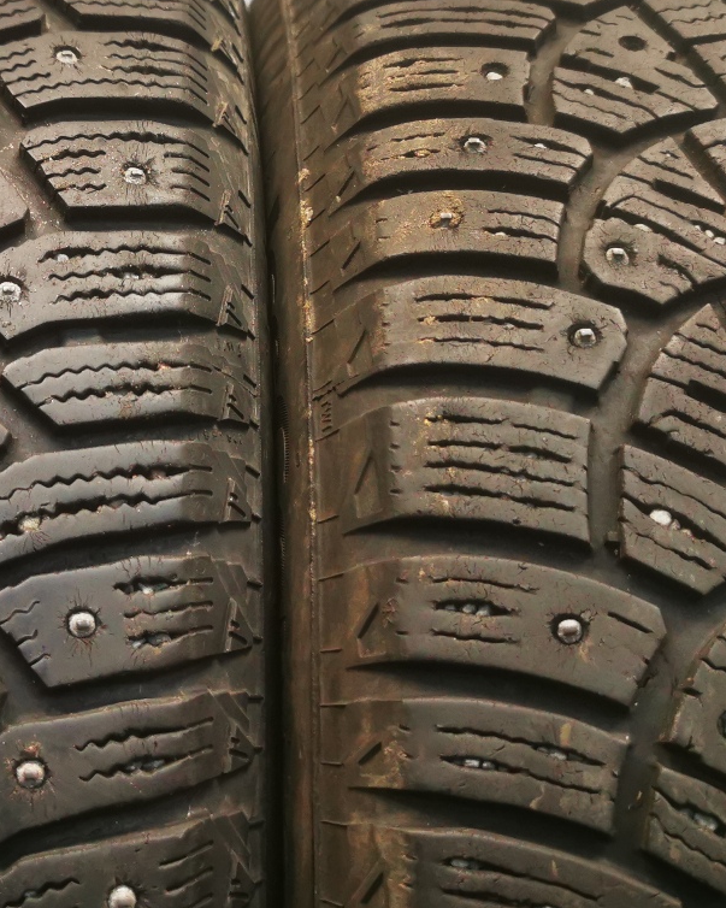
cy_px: 296
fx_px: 1370
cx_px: 238
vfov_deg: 36.3
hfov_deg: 29.5
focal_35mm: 51
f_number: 1.6
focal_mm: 5.56
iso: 200
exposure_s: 1/50
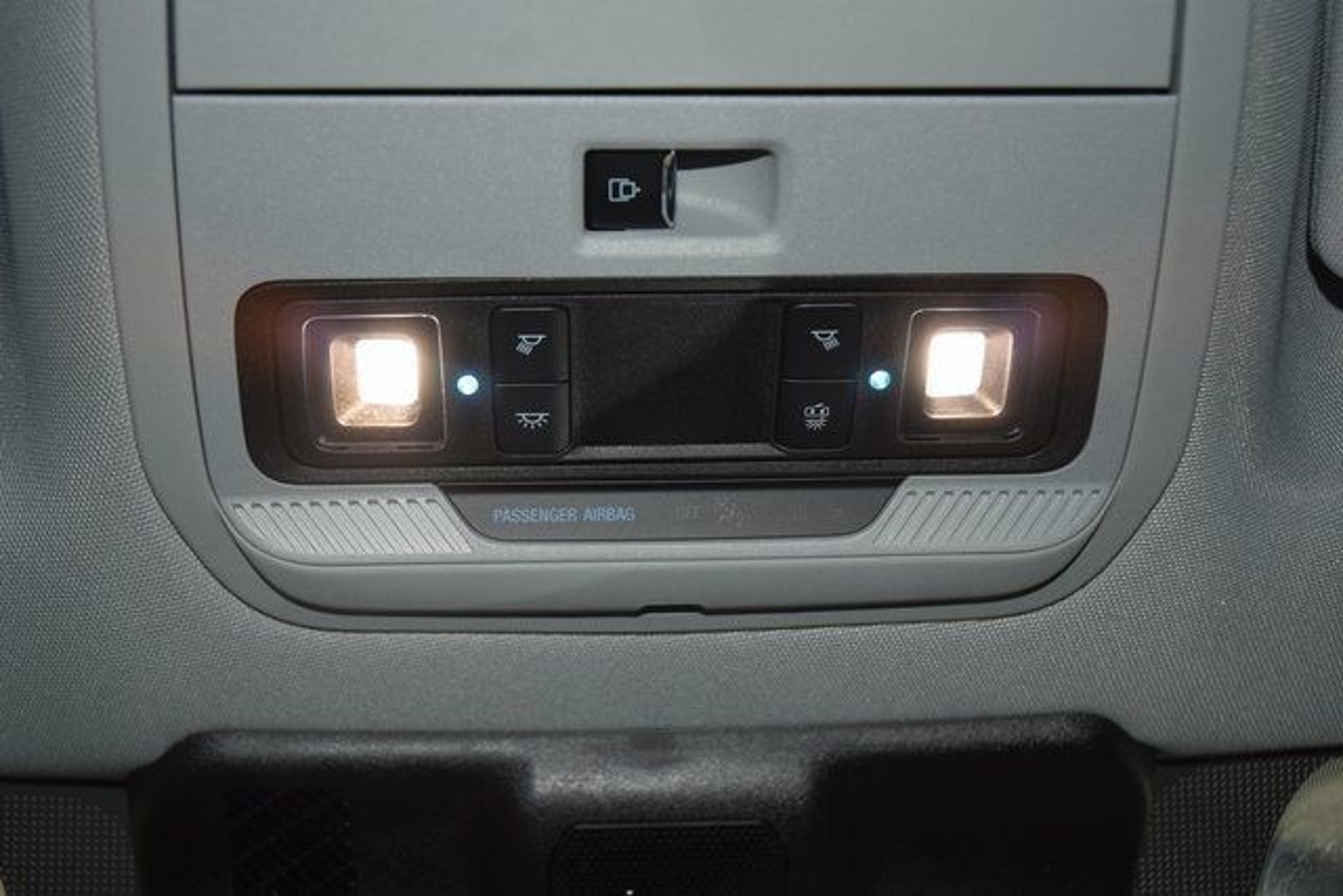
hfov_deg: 38.9
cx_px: 672
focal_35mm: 51
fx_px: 1903
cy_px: 448
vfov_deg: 26.5
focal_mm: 34
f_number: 4
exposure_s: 1/60
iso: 640
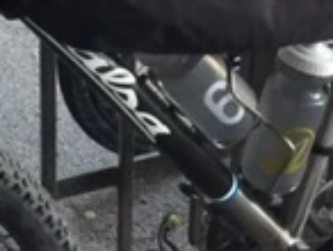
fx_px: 1224
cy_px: -34
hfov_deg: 15.5
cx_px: 100
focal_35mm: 127
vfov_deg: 11.5
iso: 50
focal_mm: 4.15
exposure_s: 1/30
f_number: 2.2
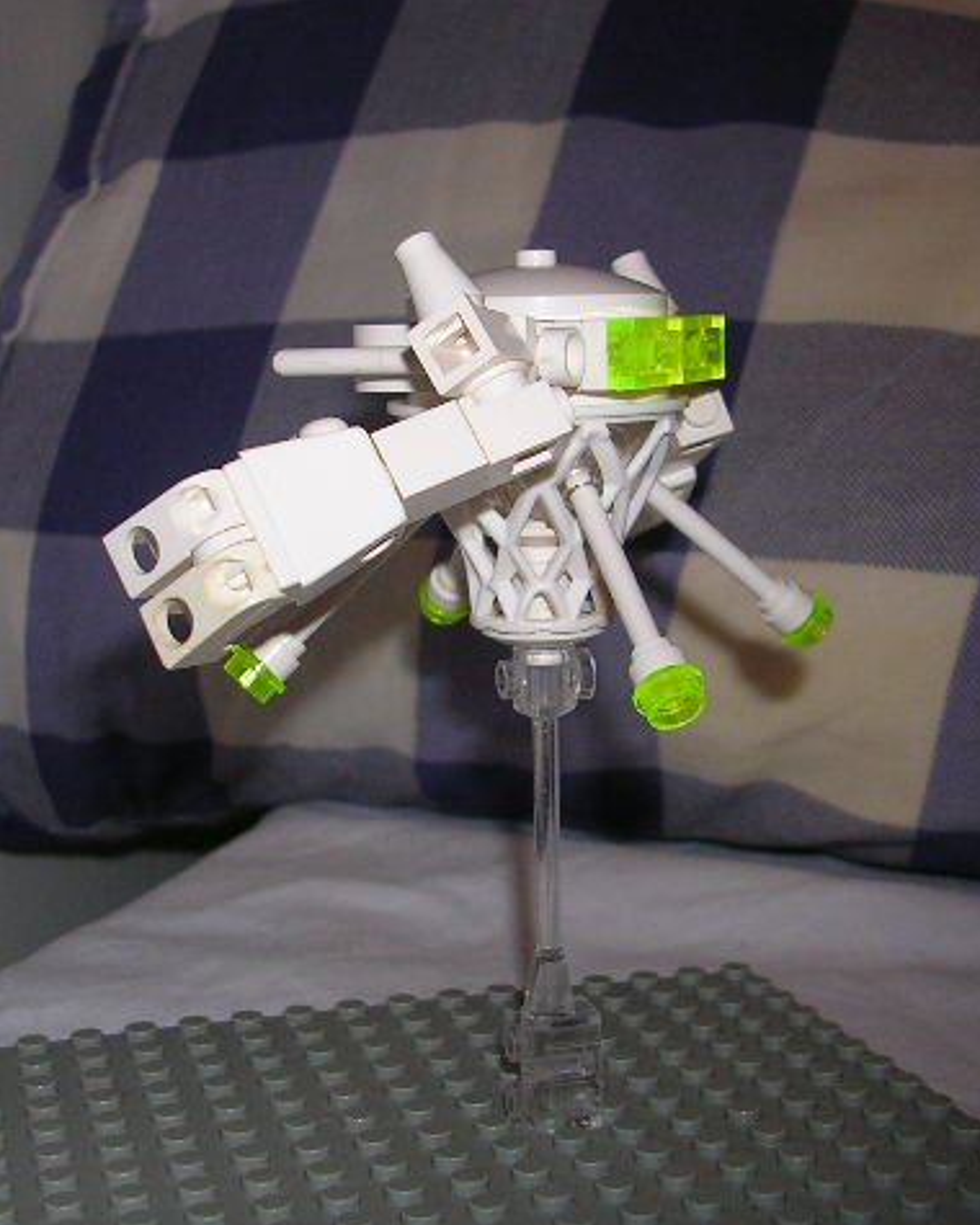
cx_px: 534
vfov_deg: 37.3
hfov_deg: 30.2
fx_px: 1813
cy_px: 614
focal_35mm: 50
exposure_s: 1/60.1
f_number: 2.8
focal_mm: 5.8
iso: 50
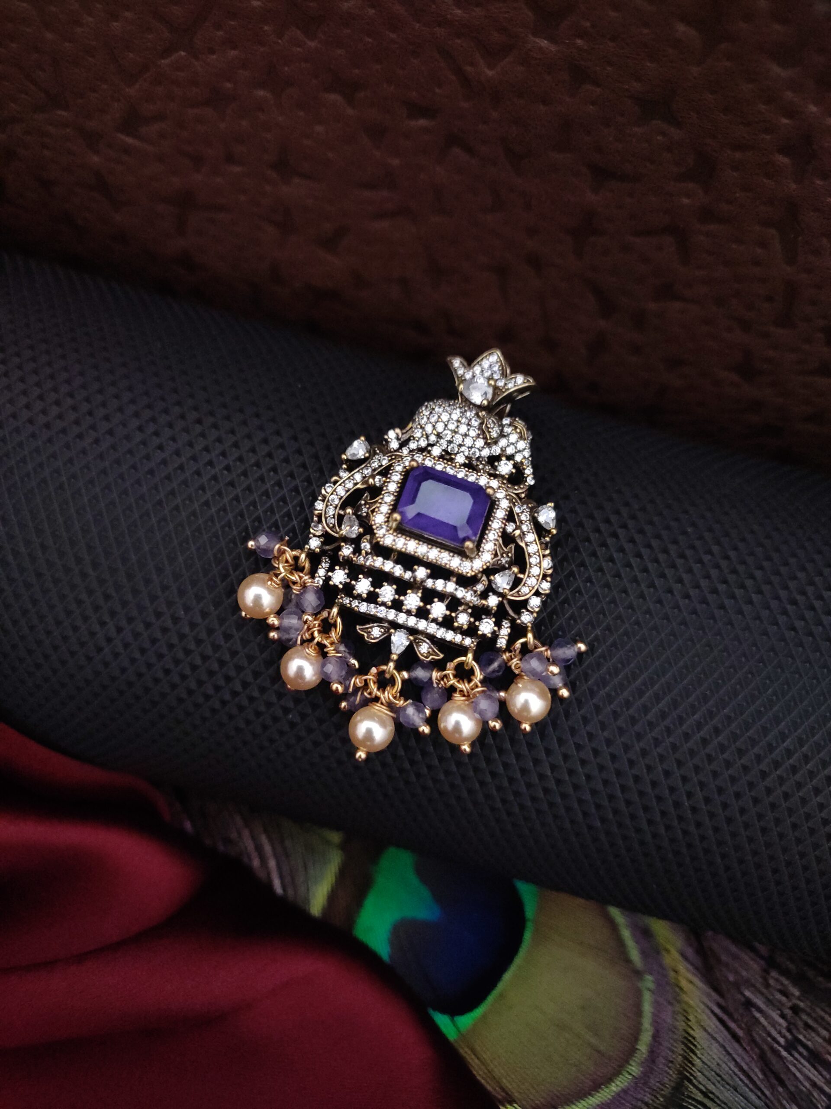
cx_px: 416
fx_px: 800
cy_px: 554
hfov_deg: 54.9
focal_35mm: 25
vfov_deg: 69.4
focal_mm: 4.74
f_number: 1.79
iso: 3192
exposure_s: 1/17
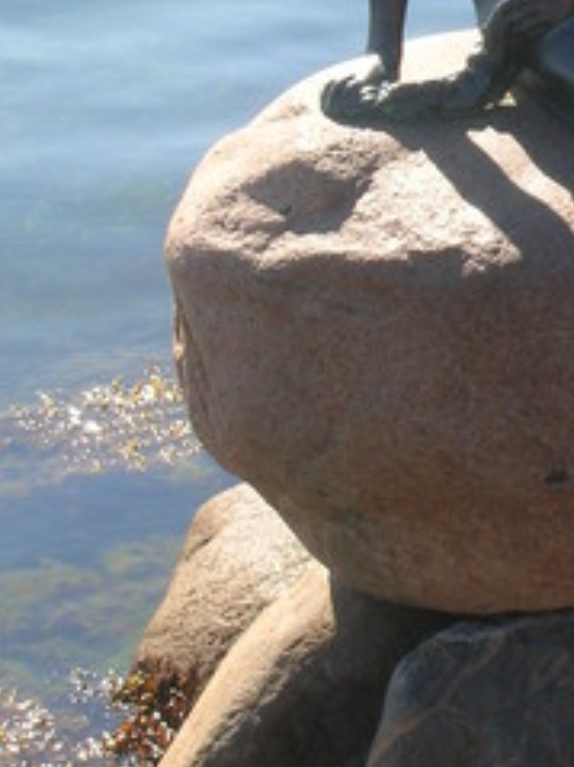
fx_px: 4448
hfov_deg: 7.3
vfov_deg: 9.8
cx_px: 648
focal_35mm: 201
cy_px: 207
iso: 50
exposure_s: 1/90.7
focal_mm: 13
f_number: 6.9
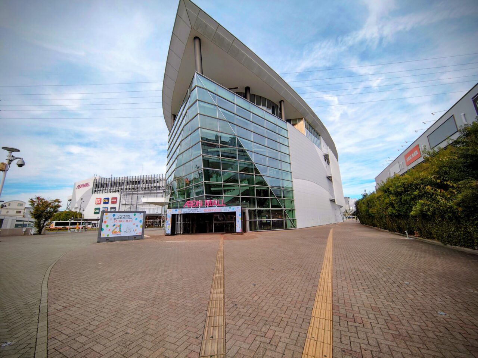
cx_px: 239
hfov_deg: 106.2
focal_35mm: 13
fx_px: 180
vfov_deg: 89.9
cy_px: 179
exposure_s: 1/775
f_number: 2.2
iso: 100
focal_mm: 2.16
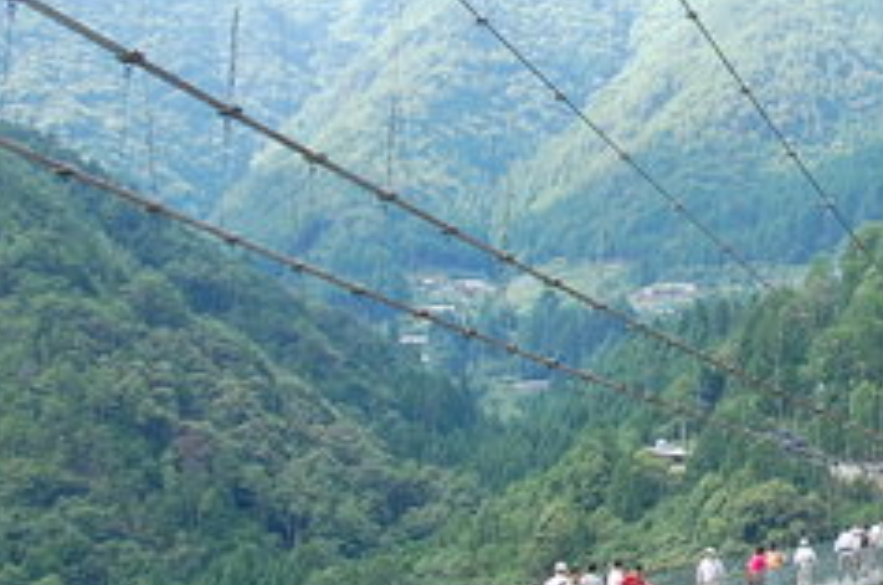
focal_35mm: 79
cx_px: 782
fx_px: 1934
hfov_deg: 25.0
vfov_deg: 17.2
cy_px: 270
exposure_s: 1/320
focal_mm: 18
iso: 200
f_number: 3.5
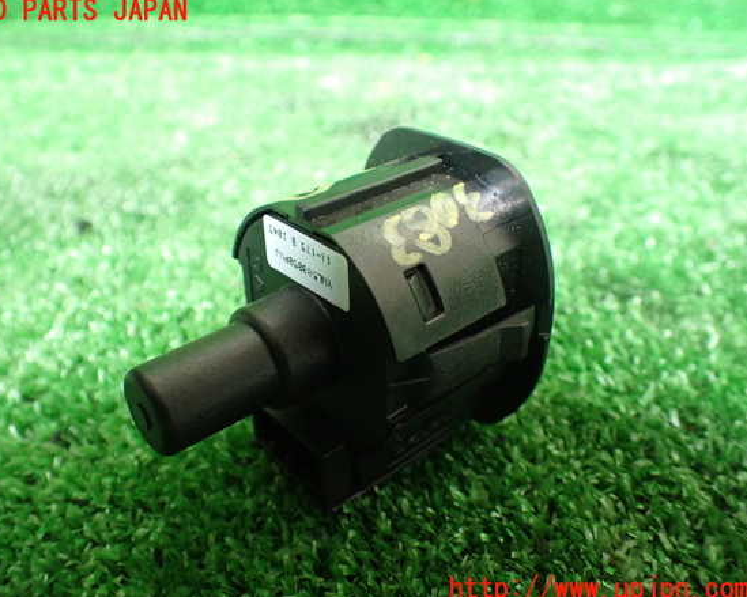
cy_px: 301
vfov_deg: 45.8
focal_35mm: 32
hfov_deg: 55.6
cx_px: 348
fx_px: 707
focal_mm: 5.4
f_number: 2.3
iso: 640
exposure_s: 1/125
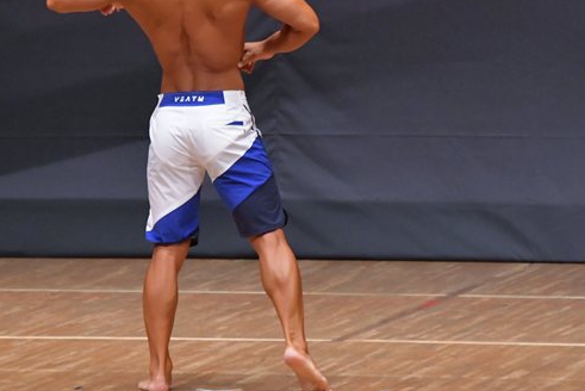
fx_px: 7690
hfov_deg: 4.4
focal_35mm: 473
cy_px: 111
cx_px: 221
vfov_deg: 2.9
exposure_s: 1/400
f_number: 5.6
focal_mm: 200
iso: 6400
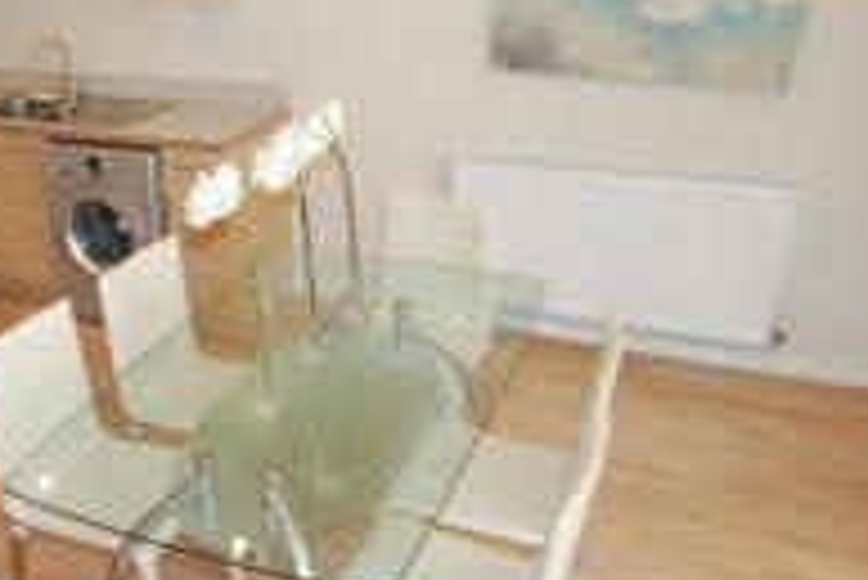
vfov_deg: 35.7
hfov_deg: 49.7
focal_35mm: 37
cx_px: 211
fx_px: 893
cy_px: 380
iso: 1600
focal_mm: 10
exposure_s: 1/80
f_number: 4
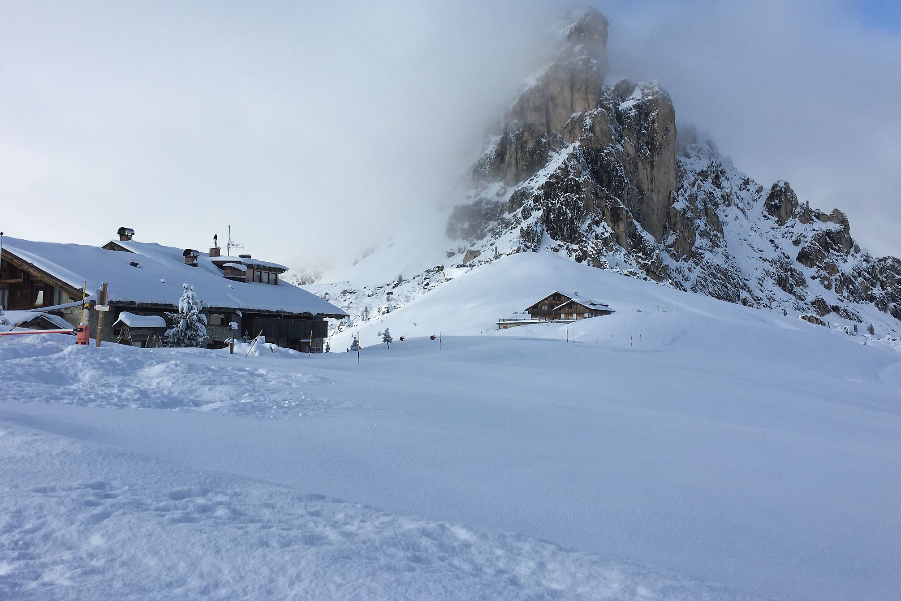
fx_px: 901
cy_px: 232
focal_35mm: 36
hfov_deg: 53.1
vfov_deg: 36.7
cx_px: 441
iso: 25
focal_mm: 4.15
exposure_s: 1/2024
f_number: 2.2
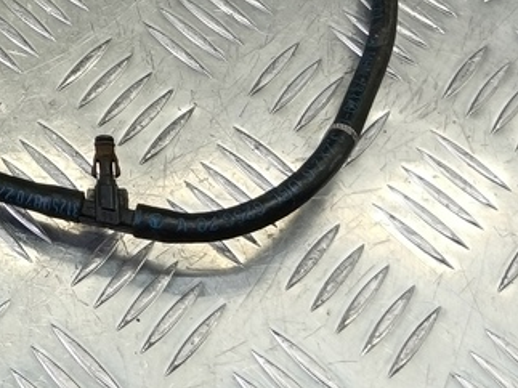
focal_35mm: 73
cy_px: -196
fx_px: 1092
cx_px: -98
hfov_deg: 24.3
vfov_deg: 18.0
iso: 92
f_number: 1.6
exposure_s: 1/50
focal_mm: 4.11
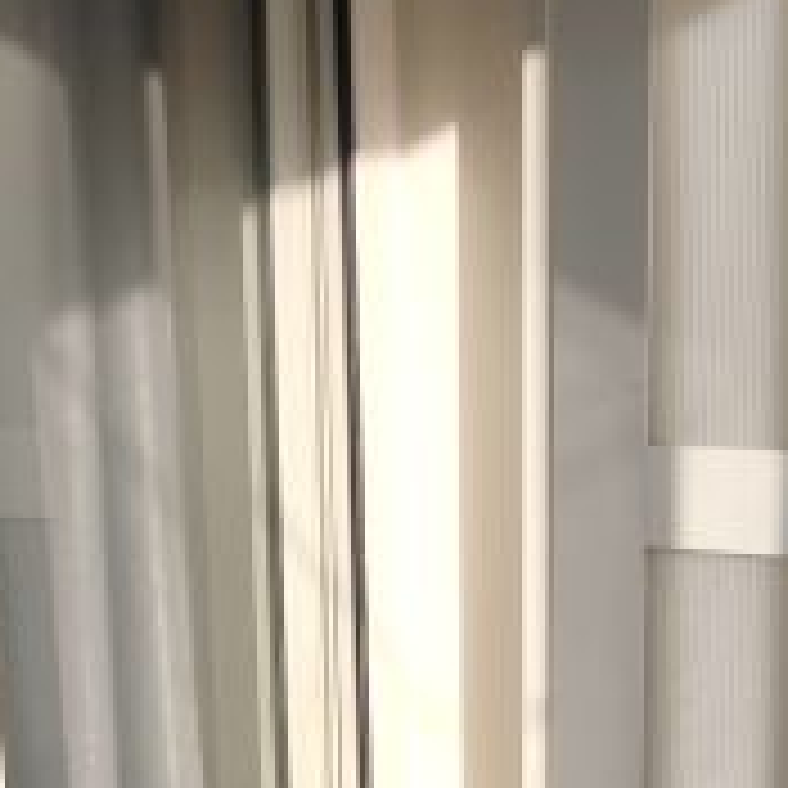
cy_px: 1004
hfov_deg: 15.8
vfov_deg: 15.3
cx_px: 131
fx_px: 2807
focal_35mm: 109
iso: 50
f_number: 1.78
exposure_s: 1/759
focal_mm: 4.05
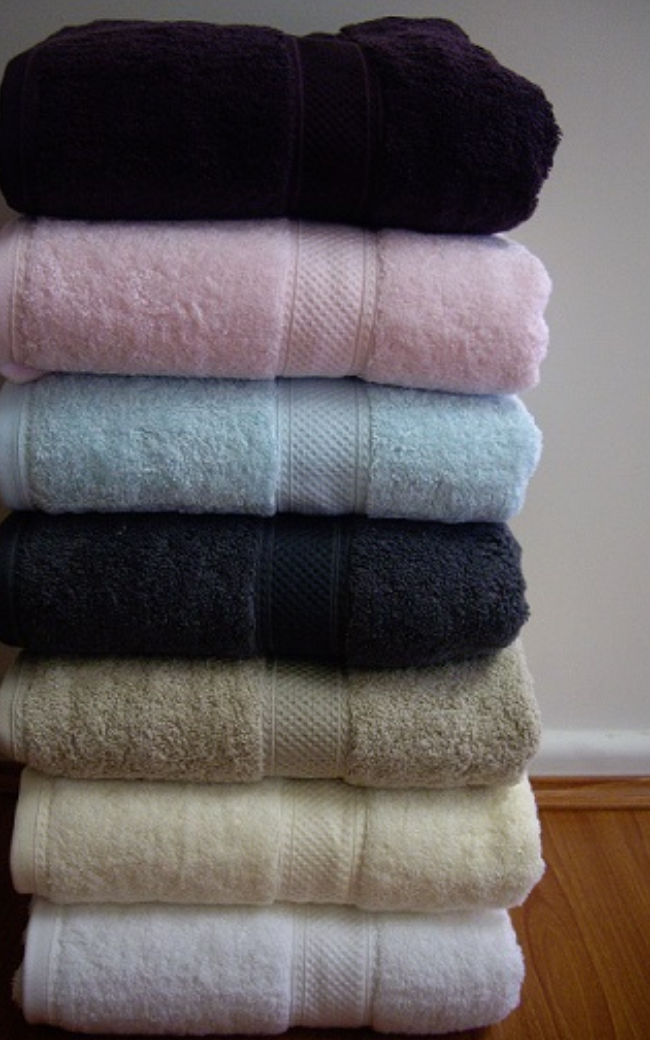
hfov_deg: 31.2
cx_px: 267
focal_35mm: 41
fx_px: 1162
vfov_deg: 48.2
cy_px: 527
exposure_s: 1/20
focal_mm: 7.9
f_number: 2.8
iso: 400
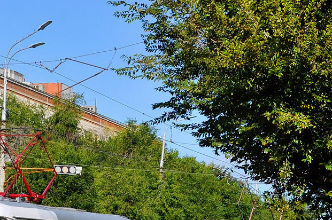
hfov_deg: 23.1
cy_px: 155
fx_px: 801
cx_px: 74
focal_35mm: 87
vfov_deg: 15.6
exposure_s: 1/500
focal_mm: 30
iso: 200
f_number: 8
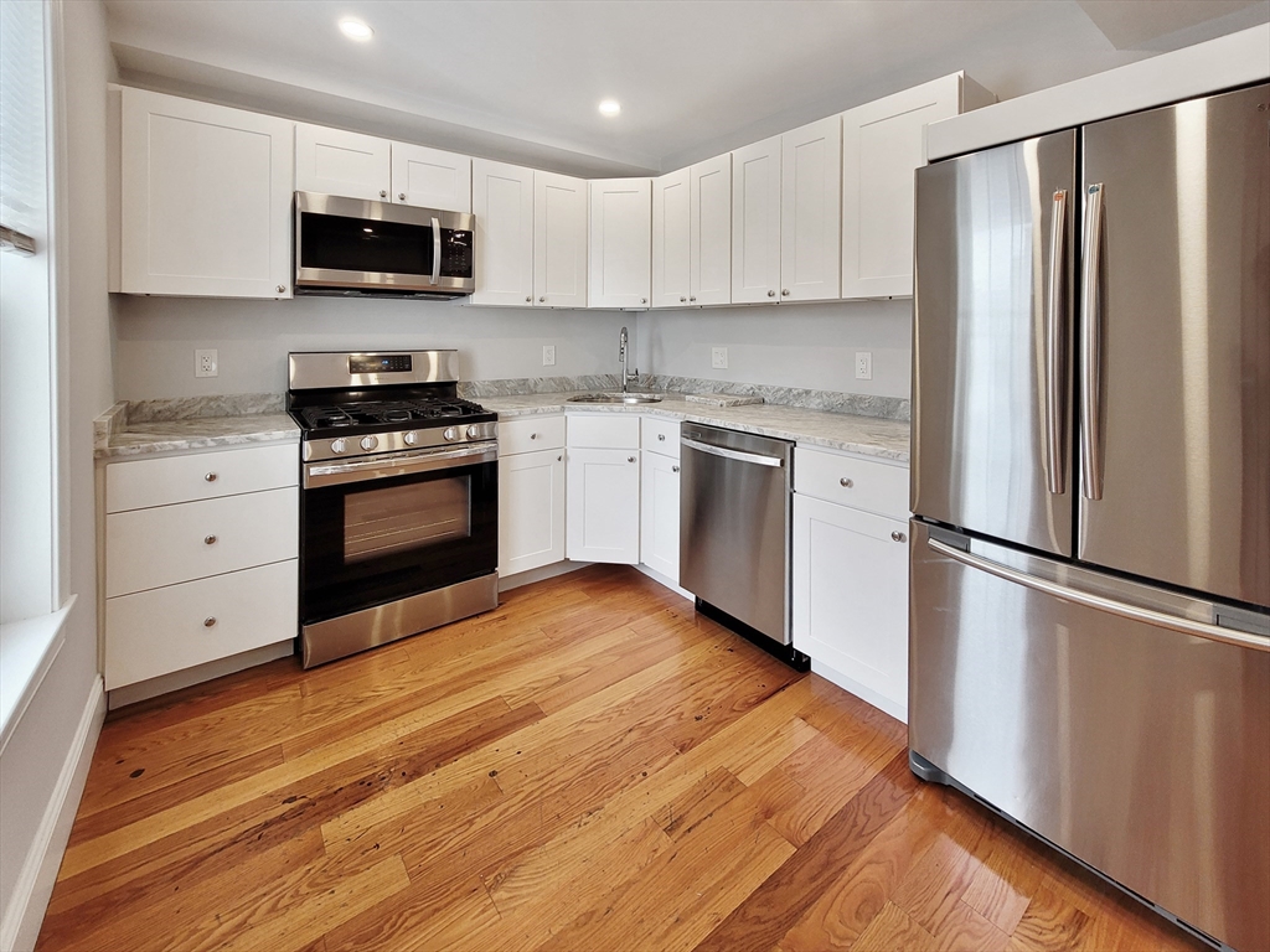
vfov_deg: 89.9
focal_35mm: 13
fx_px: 477
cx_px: 635
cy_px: 476
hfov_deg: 106.2
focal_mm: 1.74
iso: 80
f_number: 2.2
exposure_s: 1/60
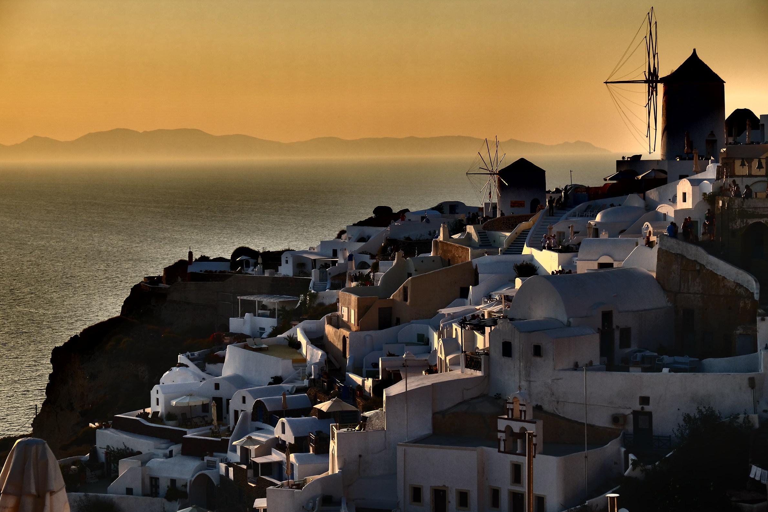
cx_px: 388
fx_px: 1792
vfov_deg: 16.3
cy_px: 257
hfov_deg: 24.2
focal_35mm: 84
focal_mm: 55
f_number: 7.1
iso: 250
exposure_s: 1/450
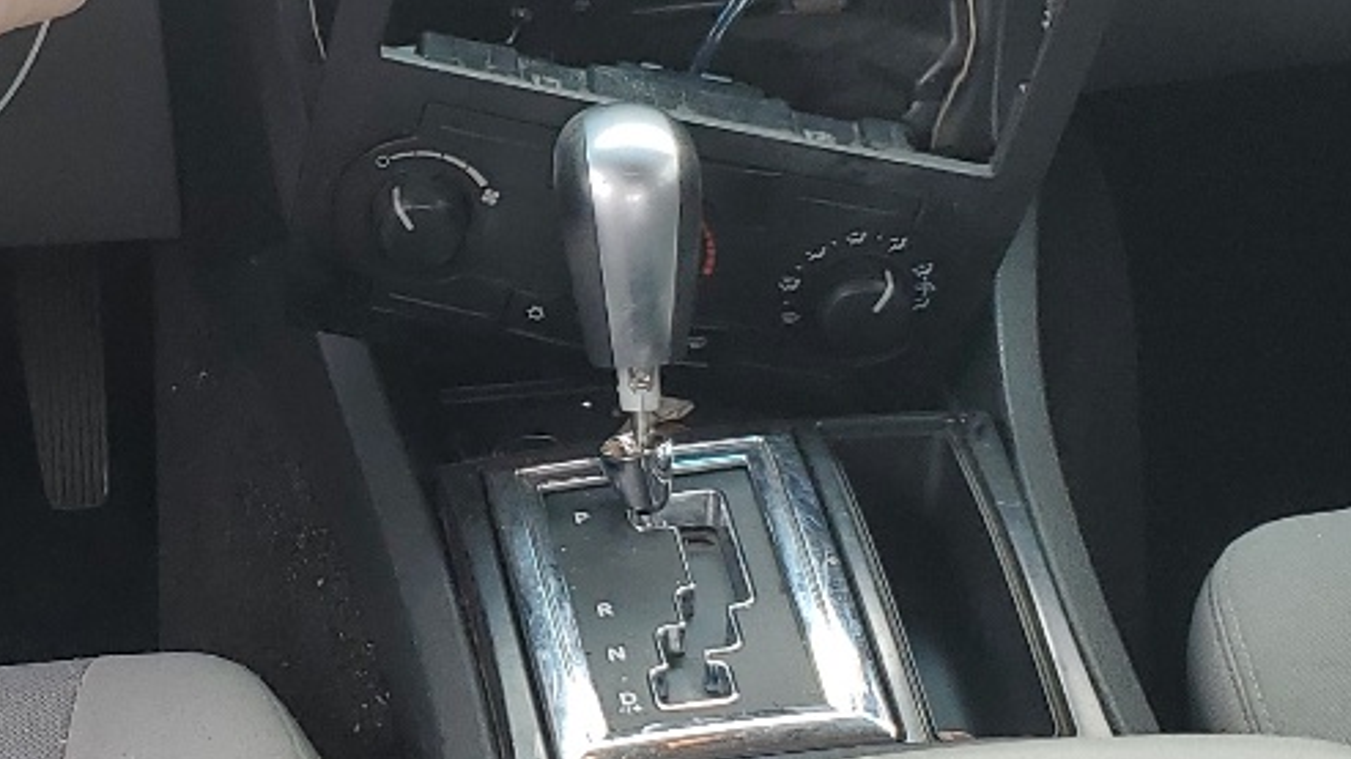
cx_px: 367
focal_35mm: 92
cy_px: 411
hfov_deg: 23.0
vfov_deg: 13.1
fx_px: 3295
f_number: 1.5
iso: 50
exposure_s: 1/185
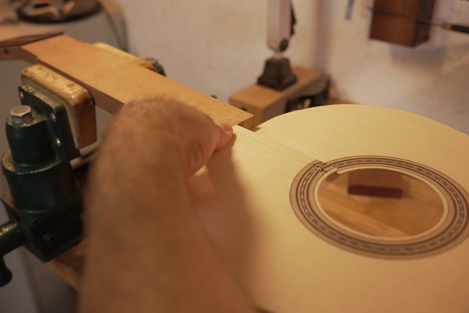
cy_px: 156
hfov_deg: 50.3
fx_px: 499
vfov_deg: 34.8
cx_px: 234
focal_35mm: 38
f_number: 5
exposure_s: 1/100
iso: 400
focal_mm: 38.3
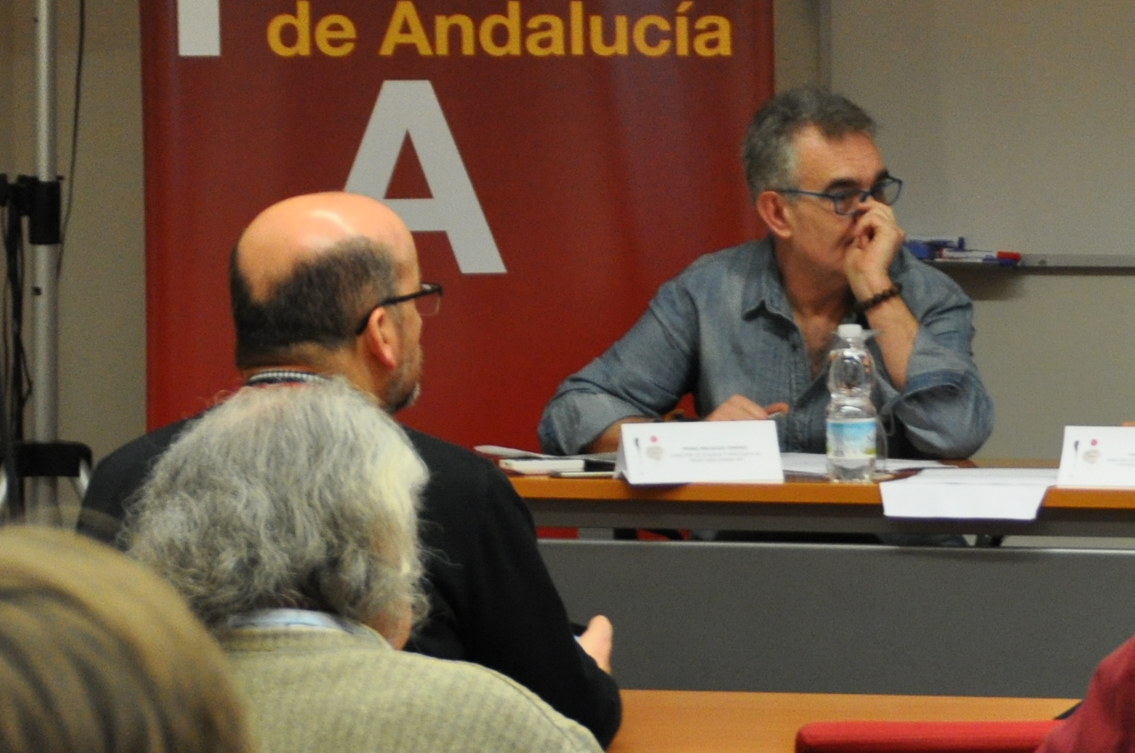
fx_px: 5762
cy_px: 247
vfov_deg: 7.5
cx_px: 1346
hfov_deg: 11.1
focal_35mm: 183
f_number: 4.5
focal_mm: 42
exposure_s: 1/60
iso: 800
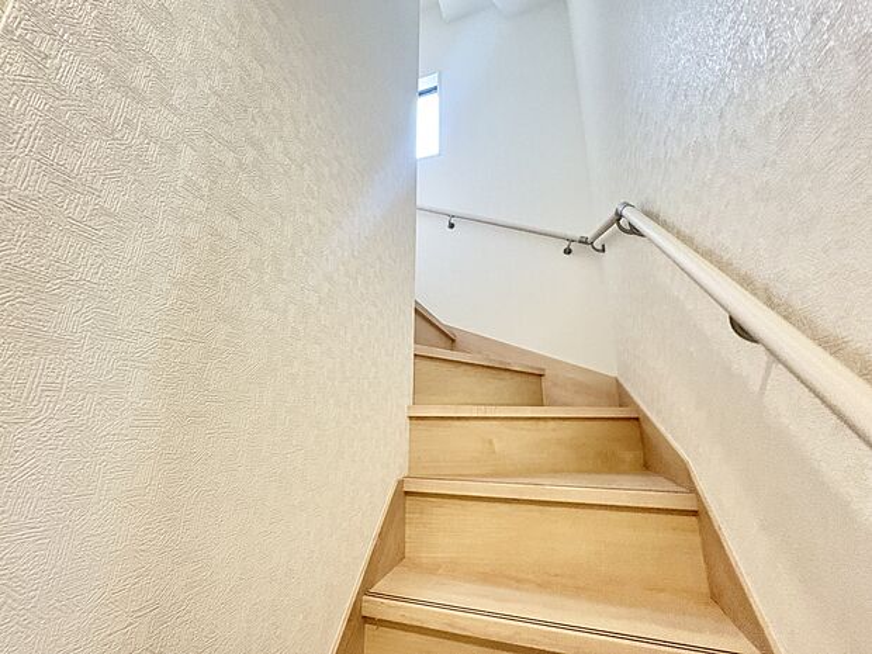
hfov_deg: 102.1
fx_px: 353
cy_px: 327
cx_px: 436
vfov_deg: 85.7
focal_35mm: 14
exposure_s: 1/60
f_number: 2.2
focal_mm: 2.22
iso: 640
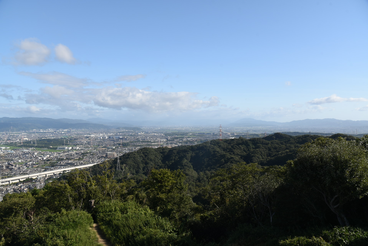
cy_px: 123
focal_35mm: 24
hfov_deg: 73.7
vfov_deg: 53.2
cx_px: 184
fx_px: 245
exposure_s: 1/160
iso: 100
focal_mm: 24
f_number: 8
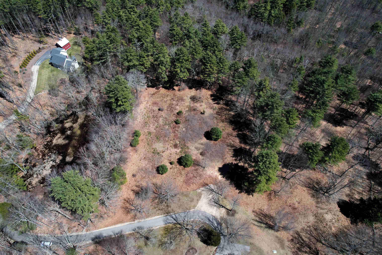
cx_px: 191
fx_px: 233
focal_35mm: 22
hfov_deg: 78.6
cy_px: 128
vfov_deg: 57.2
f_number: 2.8
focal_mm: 8.38
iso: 100
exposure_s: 1/1000
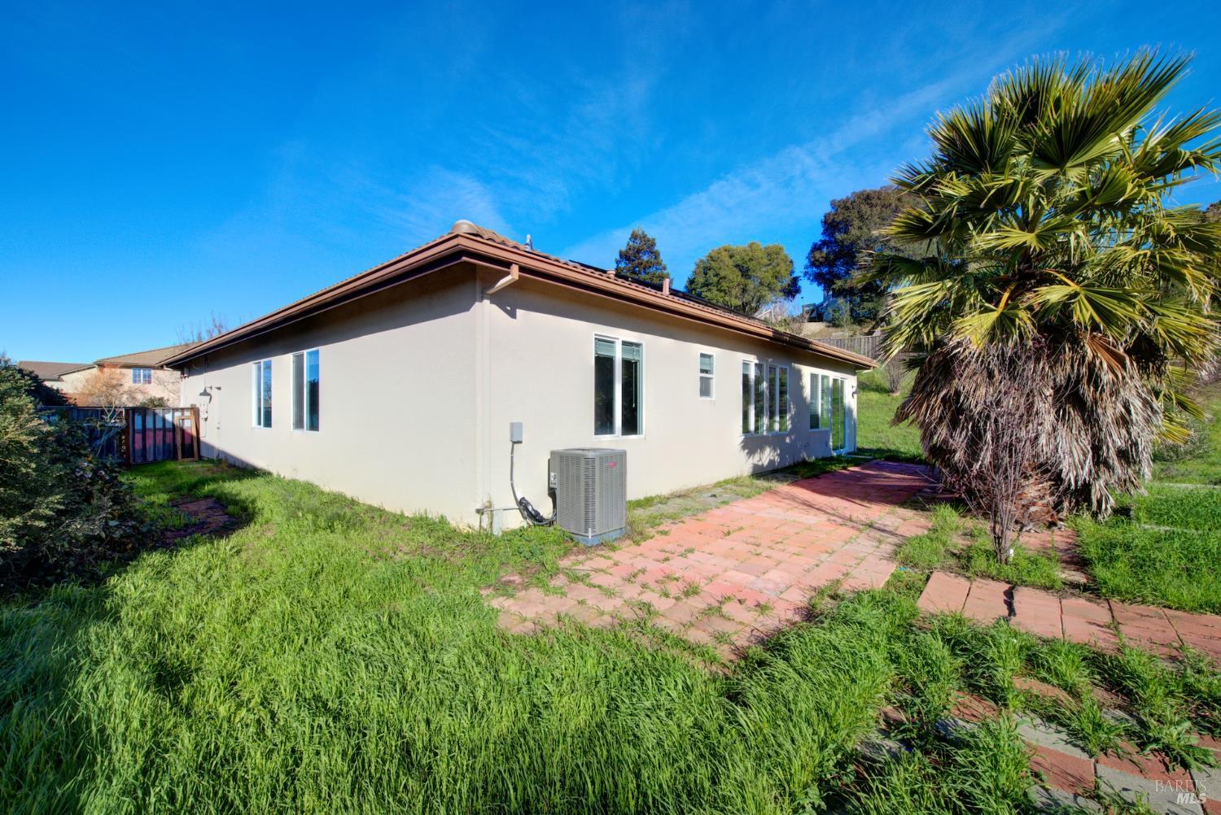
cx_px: 610
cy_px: 408
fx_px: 475
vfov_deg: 81.3
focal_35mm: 14
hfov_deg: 104.2
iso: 100
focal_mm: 14
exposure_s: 1/125
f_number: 14
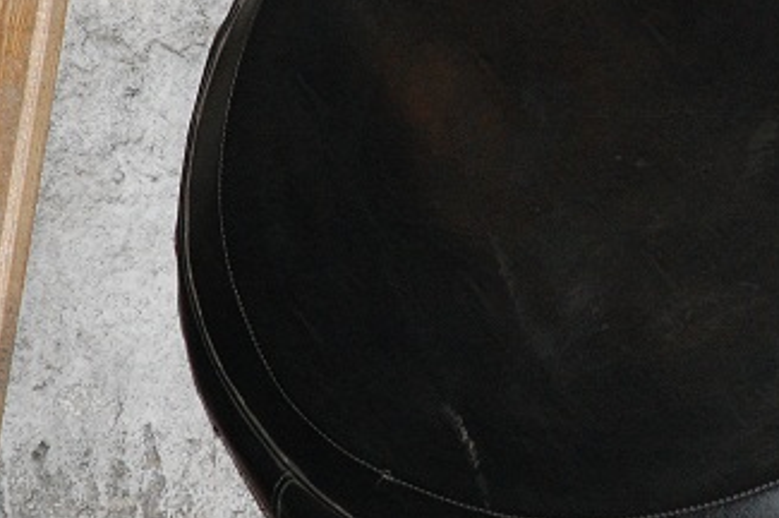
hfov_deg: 5.7
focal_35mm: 364
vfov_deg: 3.8
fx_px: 7872
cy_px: 165
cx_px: 678
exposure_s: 1/125
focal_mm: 105
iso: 900
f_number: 5.6
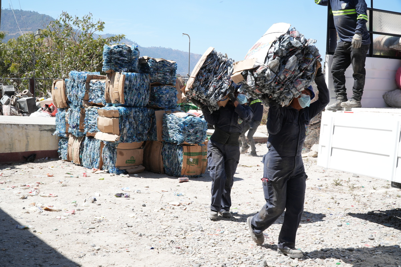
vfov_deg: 34.2
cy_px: 134
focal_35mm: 39
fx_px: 434
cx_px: 200
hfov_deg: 49.6
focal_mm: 26
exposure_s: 1/160
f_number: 8
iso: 100
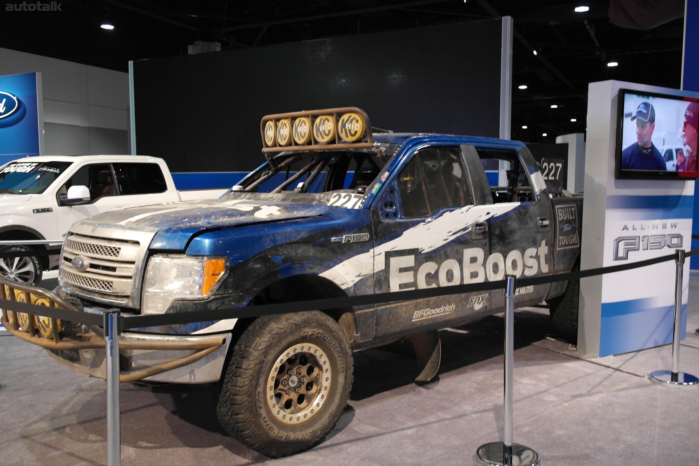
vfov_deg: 43.6
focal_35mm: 30
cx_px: 350
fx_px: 582
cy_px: 233
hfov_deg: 61.9
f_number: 3.5
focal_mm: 20
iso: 400
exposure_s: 1/60
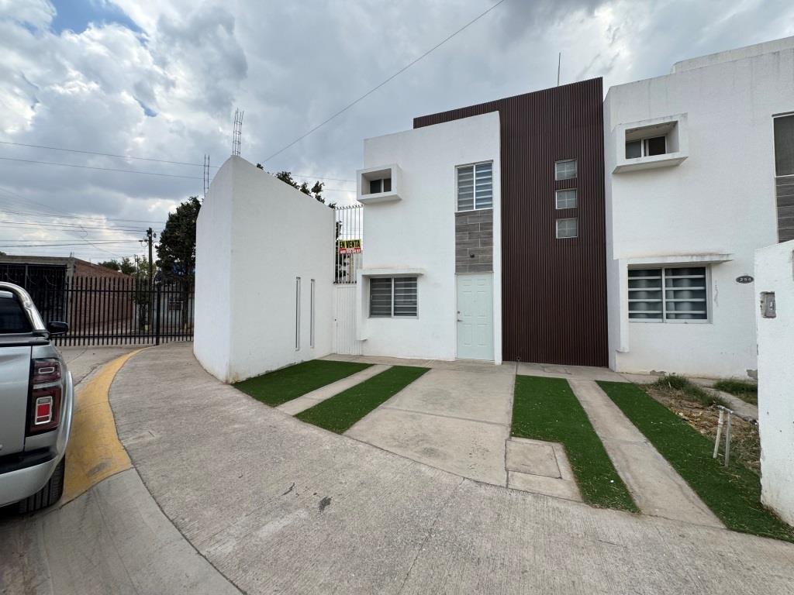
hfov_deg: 102.1
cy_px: 298
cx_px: 397
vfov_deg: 85.7
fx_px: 321
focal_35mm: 14
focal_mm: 2.22
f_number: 2.2
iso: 40
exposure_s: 1/1236
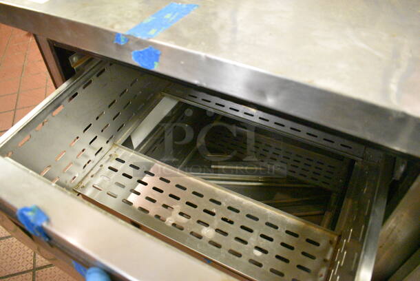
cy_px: 140
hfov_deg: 67.3
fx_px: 315
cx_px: 210
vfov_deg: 48.0
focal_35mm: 27
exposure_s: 1/125
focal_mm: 18
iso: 12800
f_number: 3.5
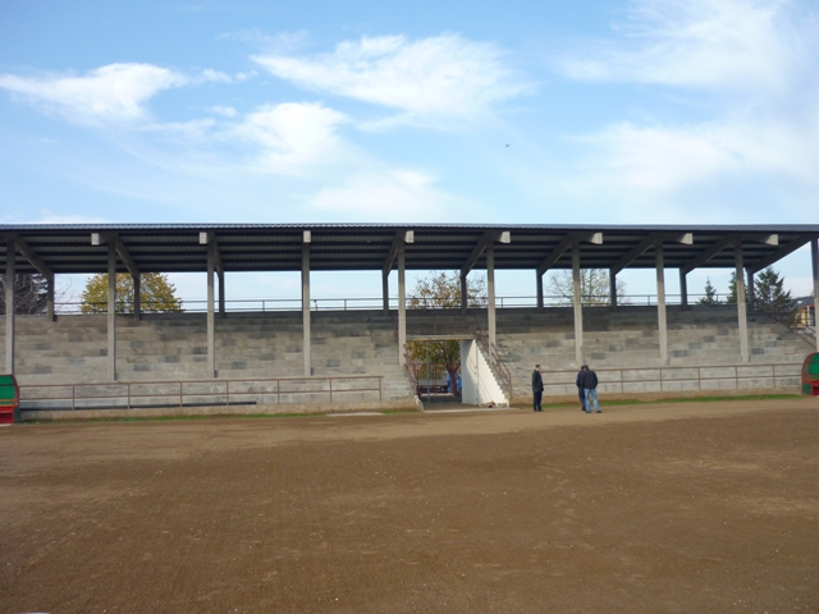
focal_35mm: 33
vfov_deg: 42.9
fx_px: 781
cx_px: 410
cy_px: 307
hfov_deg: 55.4
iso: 80
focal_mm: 5.5
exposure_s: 1/400
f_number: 2.8
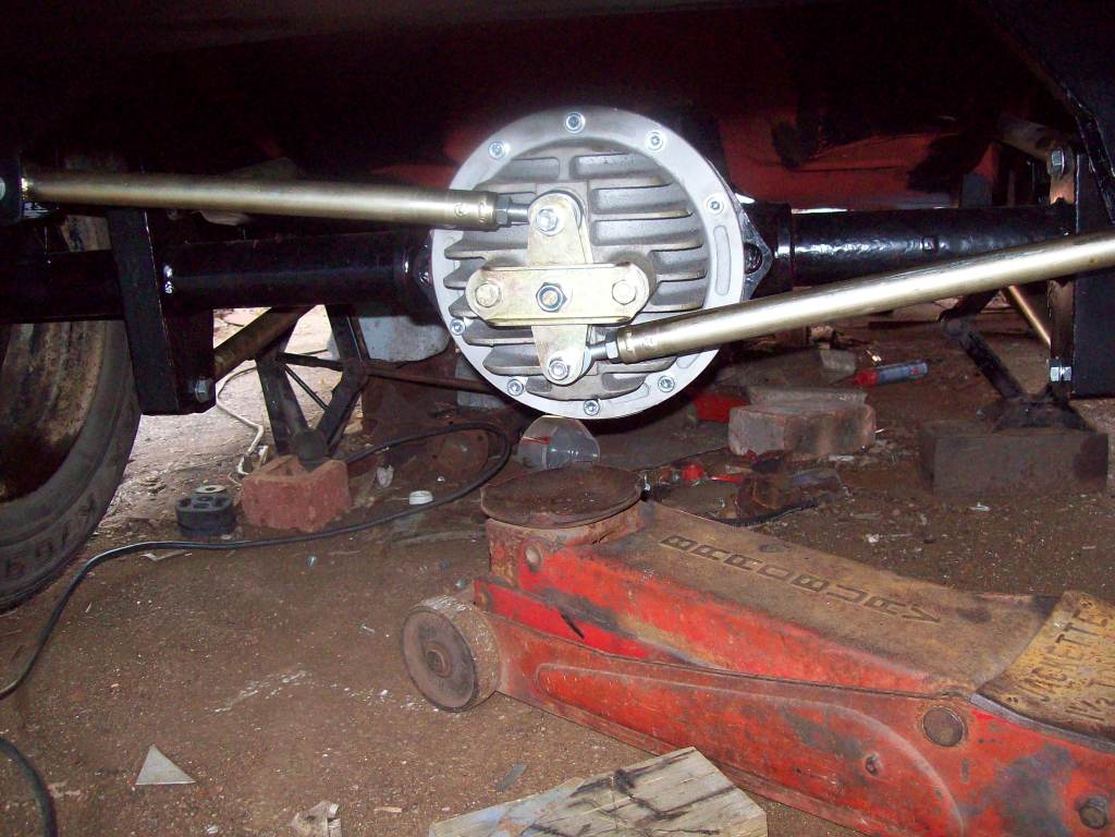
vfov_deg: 39.7
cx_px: 558
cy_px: 418
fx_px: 1160
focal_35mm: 36
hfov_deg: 51.4
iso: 200
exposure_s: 1/64
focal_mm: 6
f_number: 2.7
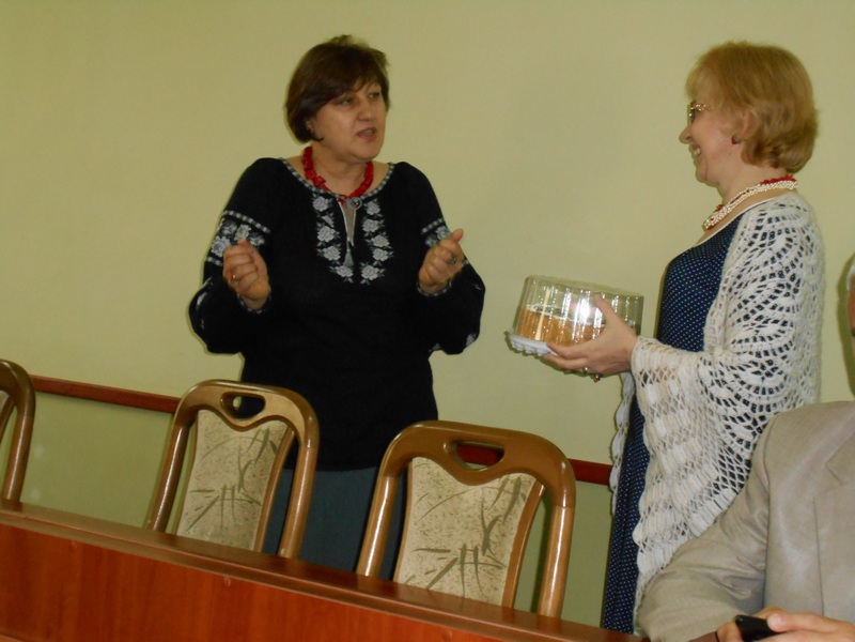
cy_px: 321
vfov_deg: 22.3
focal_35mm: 66
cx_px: 428
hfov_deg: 29.4
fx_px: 1630
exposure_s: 1/60
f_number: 5.3
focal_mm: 11.6
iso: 640
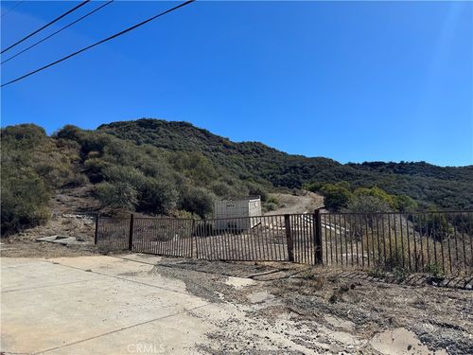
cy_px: 178
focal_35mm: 24
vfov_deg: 56.8
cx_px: 236
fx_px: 328
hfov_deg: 71.6
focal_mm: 6.76
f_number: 1.78
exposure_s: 1/5348
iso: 80
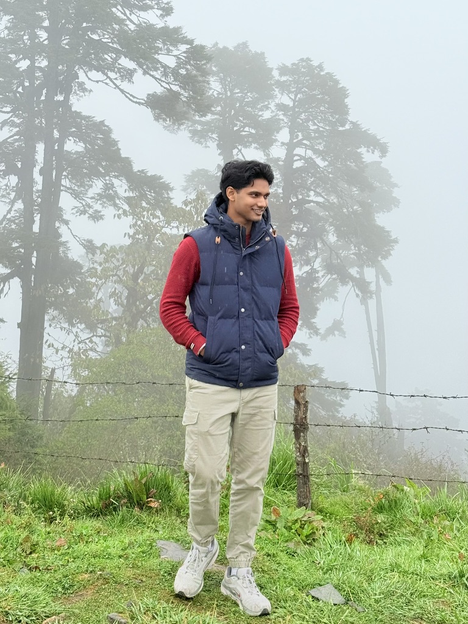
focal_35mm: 48
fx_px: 865
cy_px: 312
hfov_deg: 30.3
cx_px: 234
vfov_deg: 39.7
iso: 64
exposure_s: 1/669
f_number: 1.78
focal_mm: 6.76
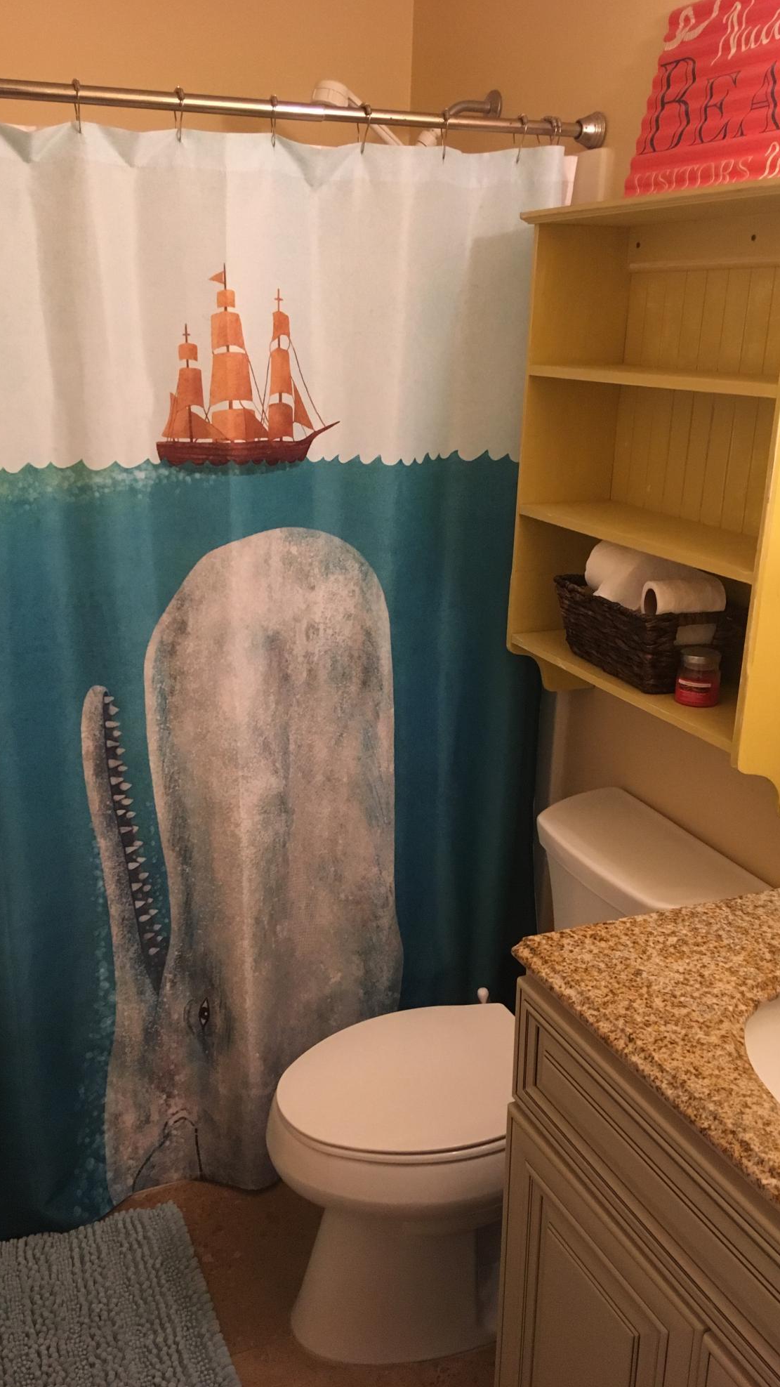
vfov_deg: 61.0
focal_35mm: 32
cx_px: 342
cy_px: 690
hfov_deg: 36.6
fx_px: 1177
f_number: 2.2
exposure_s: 1/30
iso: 160
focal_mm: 4.15
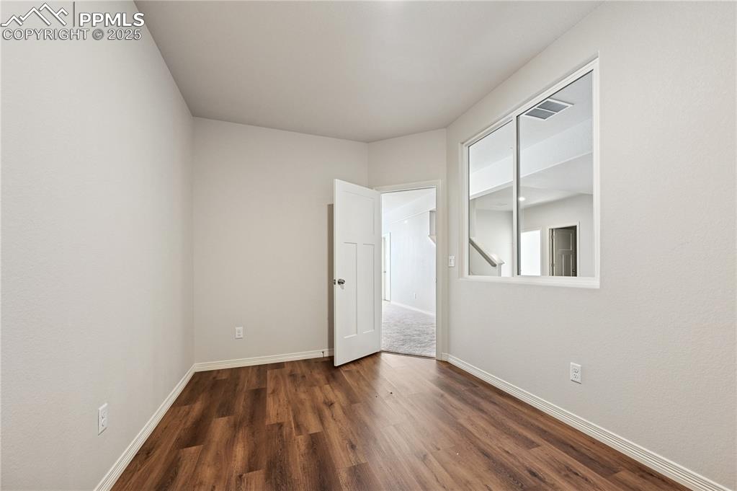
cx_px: 368
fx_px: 286
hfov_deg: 104.3
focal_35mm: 14
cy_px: 246
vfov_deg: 81.1
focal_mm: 14
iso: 320
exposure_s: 1/5
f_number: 9
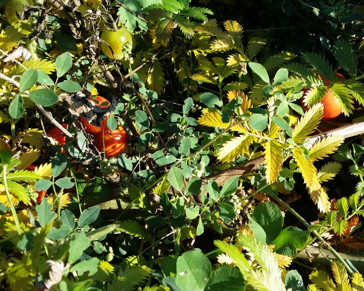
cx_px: 231
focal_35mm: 42
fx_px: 453
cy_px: 117
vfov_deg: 35.6
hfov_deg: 43.4
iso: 50
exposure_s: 1/278
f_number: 2.2
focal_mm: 4.13
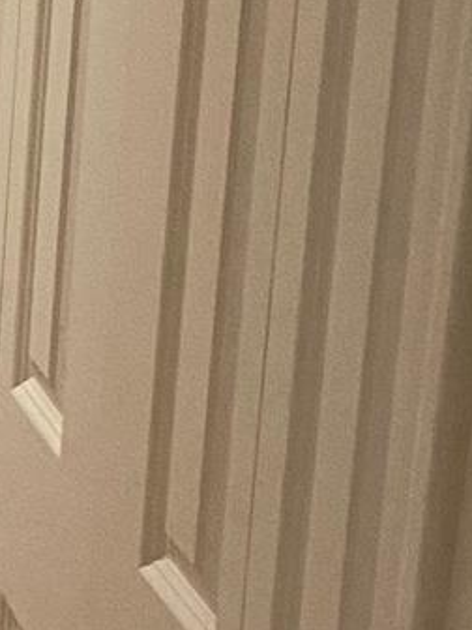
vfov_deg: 12.7
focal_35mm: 156
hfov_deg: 8.5
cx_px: -757
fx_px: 2836
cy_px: 349
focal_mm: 4.25
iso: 400
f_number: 1.8
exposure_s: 1/60
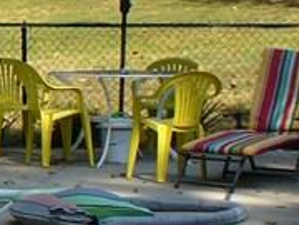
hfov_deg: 8.9
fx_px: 1823
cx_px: -296
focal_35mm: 211
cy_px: 75
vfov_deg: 7.0
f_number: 5.6
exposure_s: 1/160
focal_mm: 6.1
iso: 80
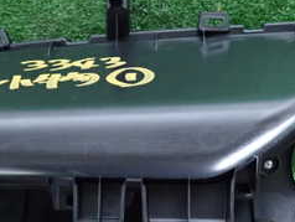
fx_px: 537
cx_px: 174
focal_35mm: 63
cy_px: 124
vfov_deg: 23.3
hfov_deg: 30.6
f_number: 2
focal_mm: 4.5
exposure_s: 1/20
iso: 800
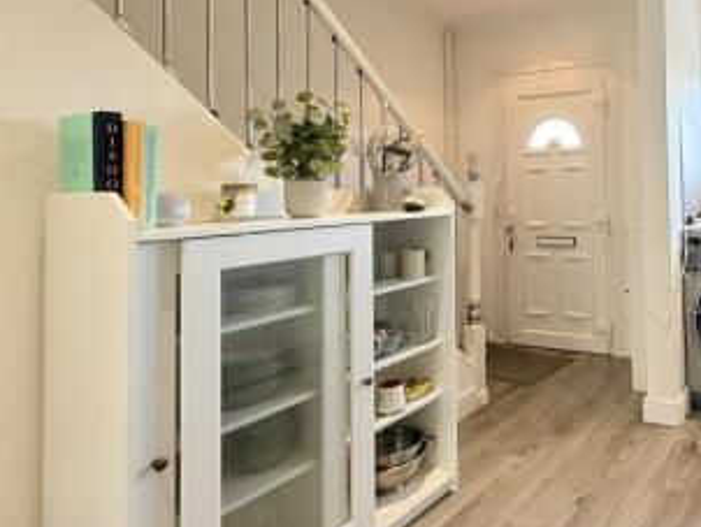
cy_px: 168
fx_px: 547
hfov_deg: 58.1
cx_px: 600
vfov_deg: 50.3
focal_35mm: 27
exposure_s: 1/100
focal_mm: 2.22
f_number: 2.2
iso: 200
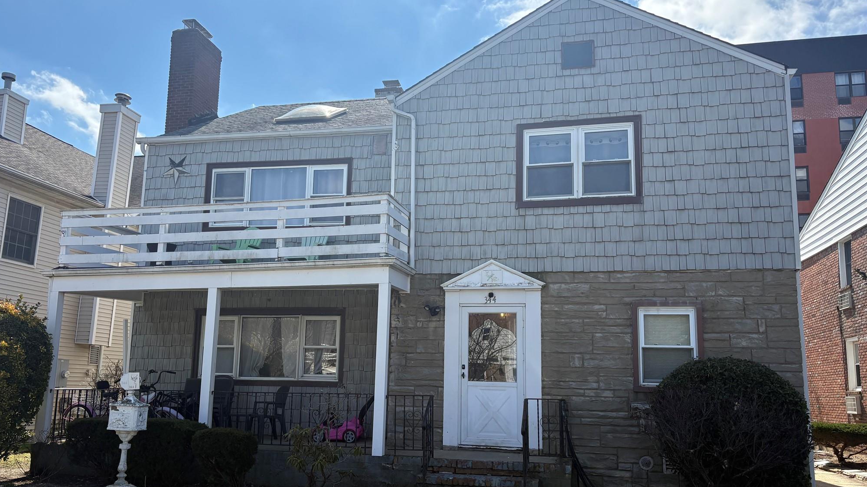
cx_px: 424
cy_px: 276
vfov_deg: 40.1
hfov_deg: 66.1
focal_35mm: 29
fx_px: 667
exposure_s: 1/4608
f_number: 1.6
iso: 64
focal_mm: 5.96
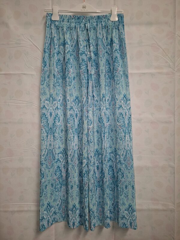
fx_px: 159
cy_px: 120
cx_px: 90
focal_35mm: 23
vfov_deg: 73.9
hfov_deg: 58.9
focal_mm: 5.54
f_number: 1.8
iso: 200
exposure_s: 1/100
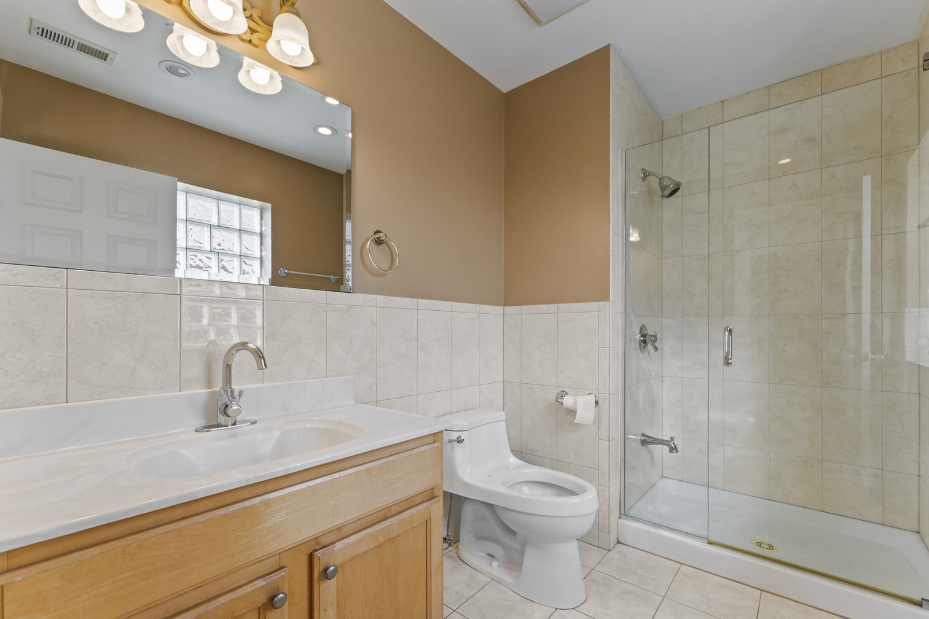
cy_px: 324
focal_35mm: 15
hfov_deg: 100.4
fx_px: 387
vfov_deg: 77.3
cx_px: 469
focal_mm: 14
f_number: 7.1
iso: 640
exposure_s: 1/15
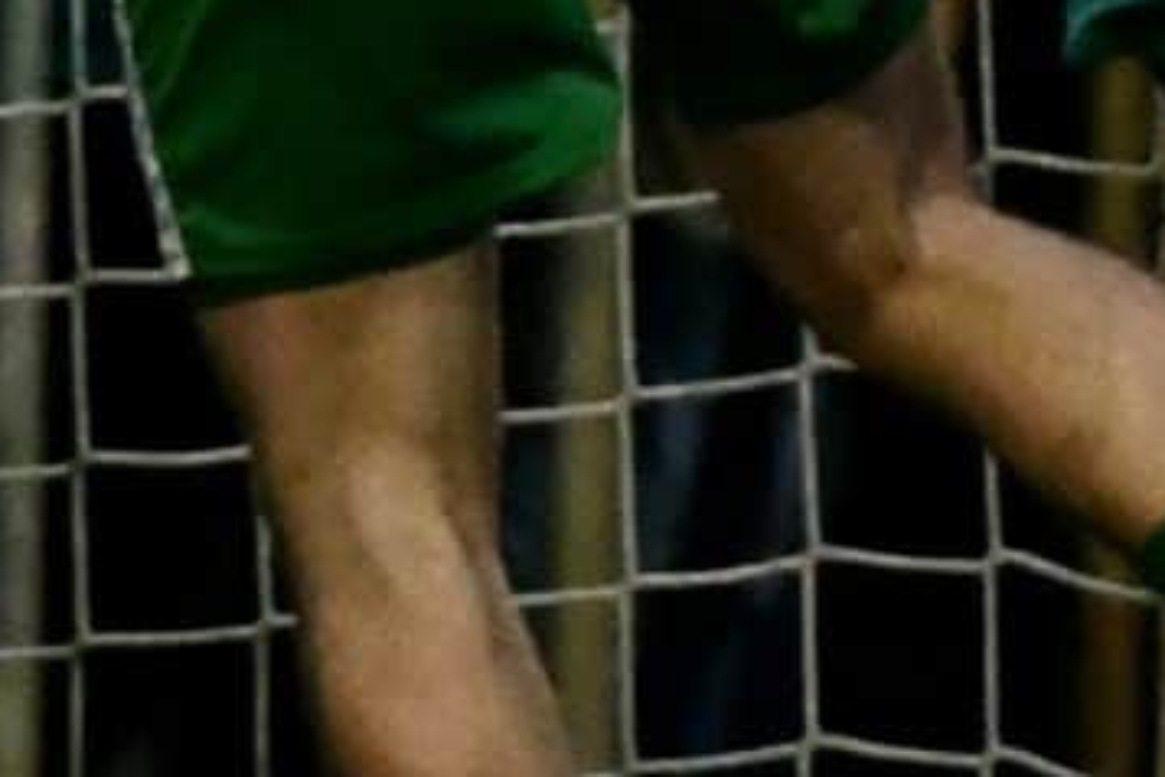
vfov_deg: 1.4
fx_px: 32520
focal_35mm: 1005
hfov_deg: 2.1
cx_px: 937
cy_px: -624
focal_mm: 175
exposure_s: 1/1600
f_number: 2.8
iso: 8000
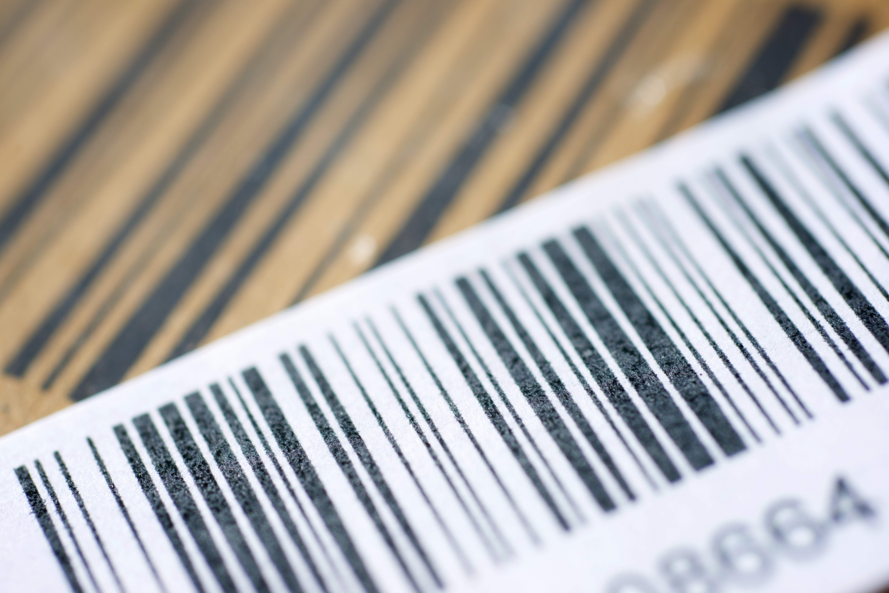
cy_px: 296
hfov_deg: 33.4
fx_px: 1482
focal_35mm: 60
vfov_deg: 22.6
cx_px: 444
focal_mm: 60
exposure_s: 1/200
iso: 100
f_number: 8
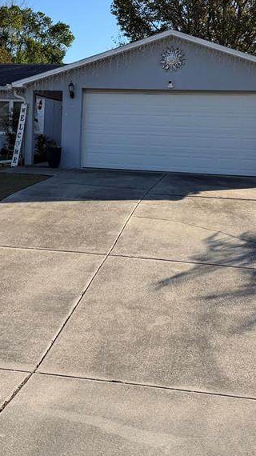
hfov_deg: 25.3
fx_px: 568
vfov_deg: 43.2
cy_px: 159
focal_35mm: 47
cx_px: 92
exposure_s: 1/3584
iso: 80
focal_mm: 6.76
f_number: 1.78
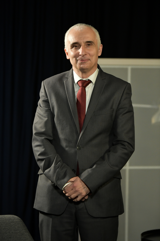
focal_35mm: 122
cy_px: 120
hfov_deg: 11.2
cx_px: 80
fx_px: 813
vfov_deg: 16.8
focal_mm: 122
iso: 2000
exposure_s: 1/250
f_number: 3.5
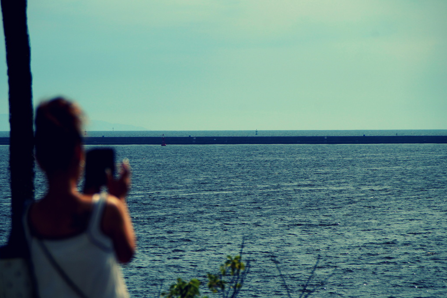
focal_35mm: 302
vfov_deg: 4.5
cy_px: 149
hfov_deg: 6.8
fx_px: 3749
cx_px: 224
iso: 100
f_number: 8
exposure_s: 1/1000
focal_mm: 200
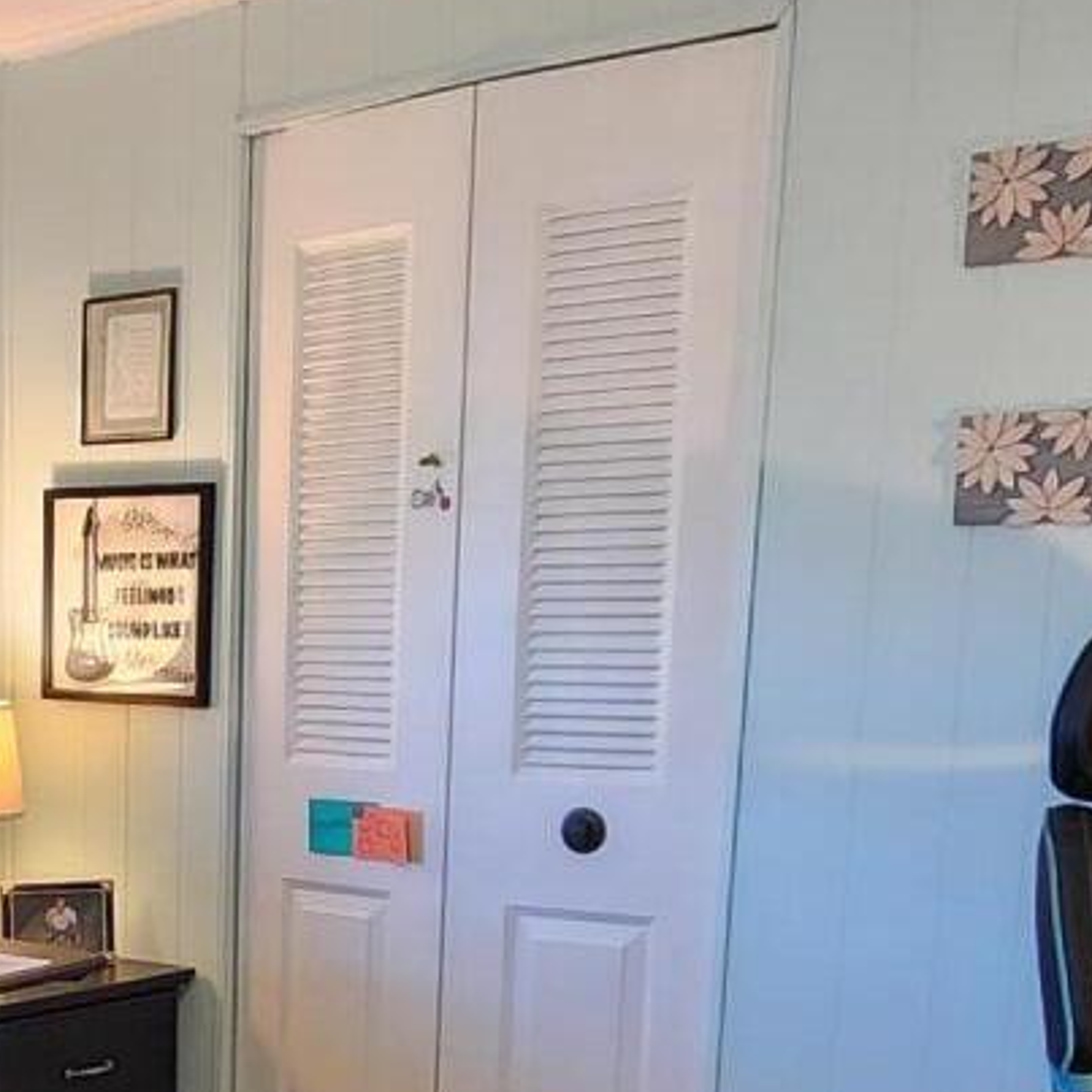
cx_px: -260
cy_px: 1041
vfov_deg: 28.5
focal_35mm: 57
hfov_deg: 26.3
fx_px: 2034
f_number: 2.2
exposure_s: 1/60
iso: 250
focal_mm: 2.2
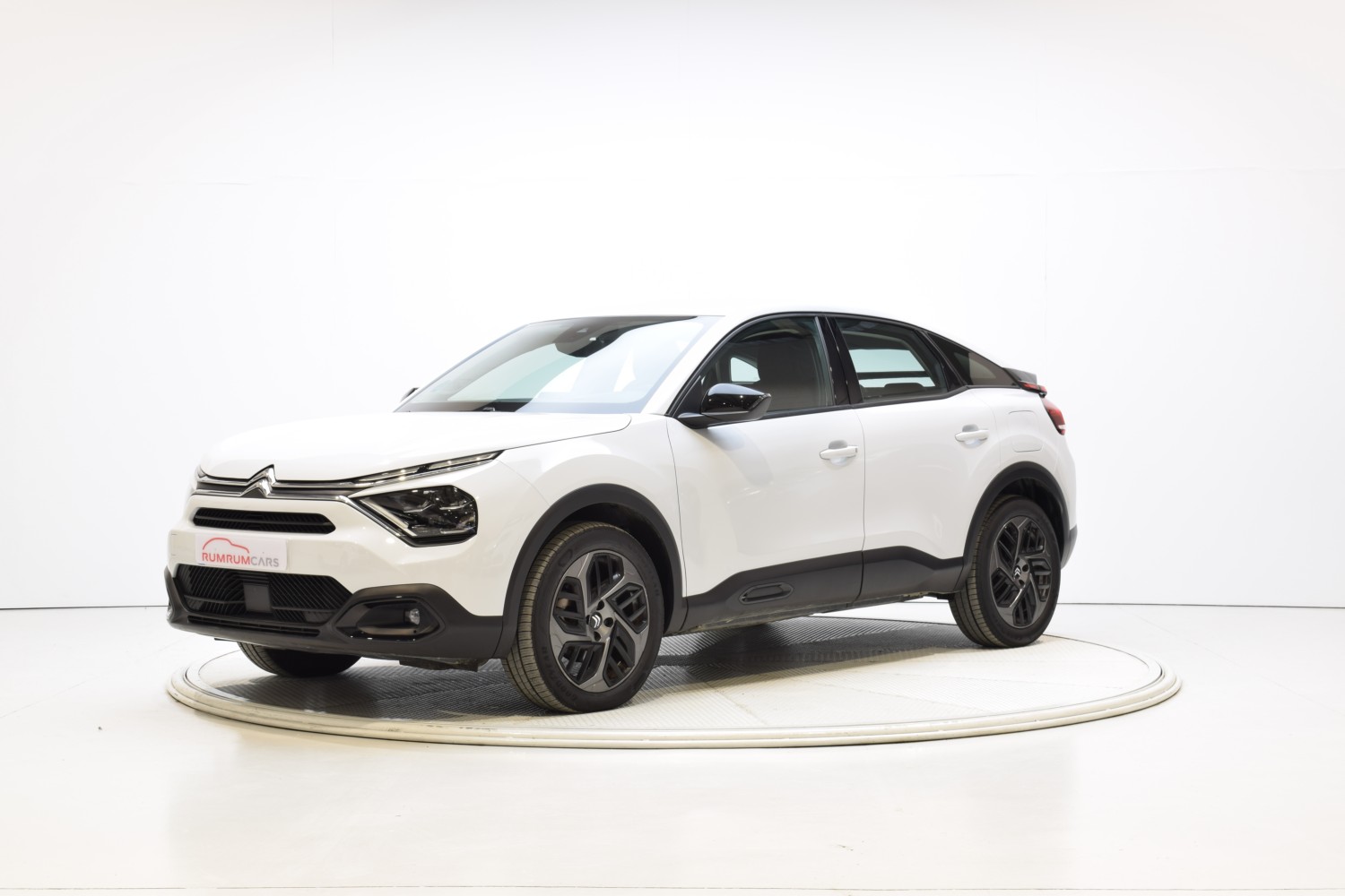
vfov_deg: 25.1
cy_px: 448
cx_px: 672
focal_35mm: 54
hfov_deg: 36.9
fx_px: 2017
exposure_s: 1/2
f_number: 10
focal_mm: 36
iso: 100
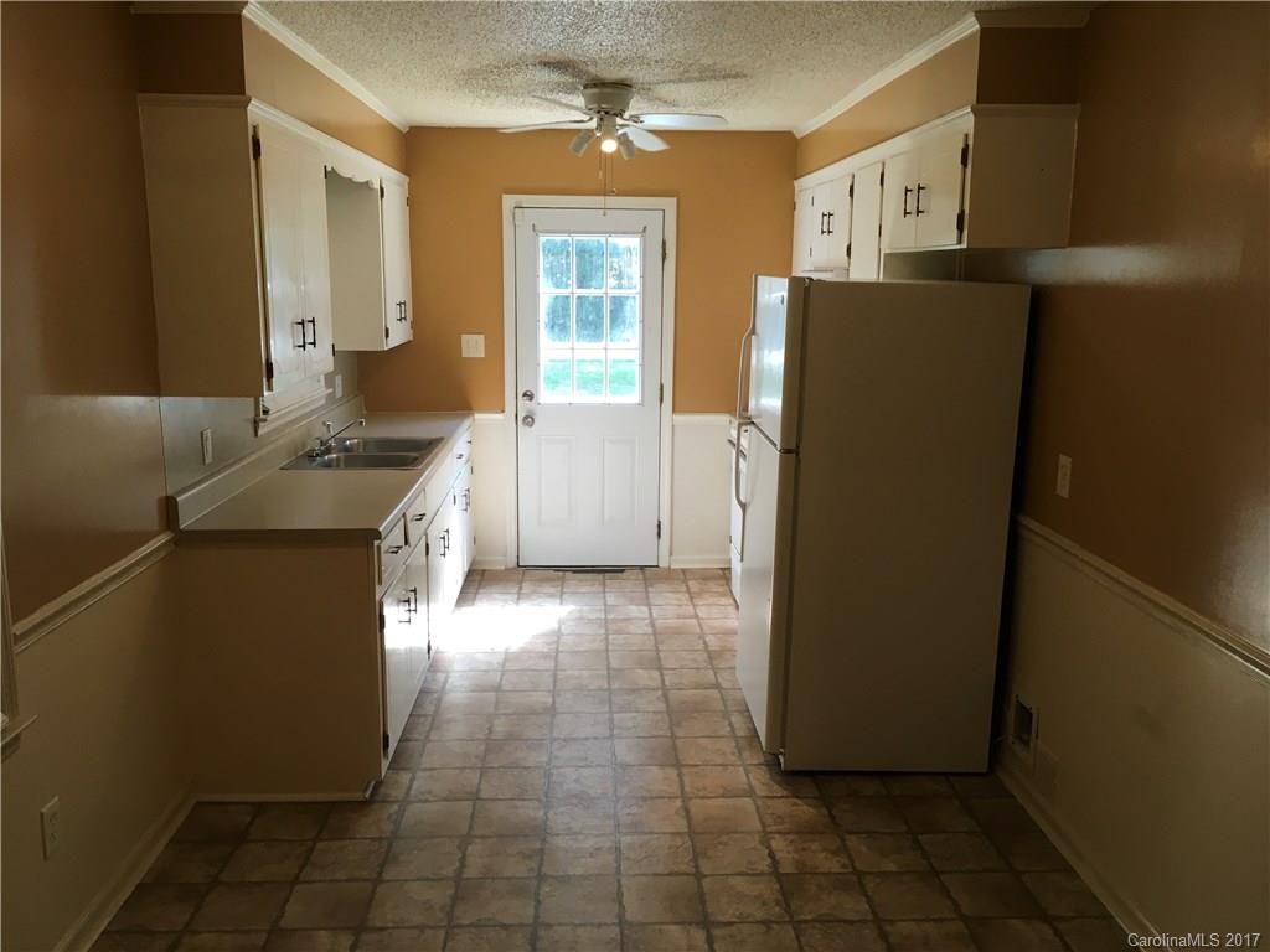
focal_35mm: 29
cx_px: 635
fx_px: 1064
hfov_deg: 61.7
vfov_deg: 48.2
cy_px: 476
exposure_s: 1/30
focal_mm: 4.15
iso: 25
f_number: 2.2
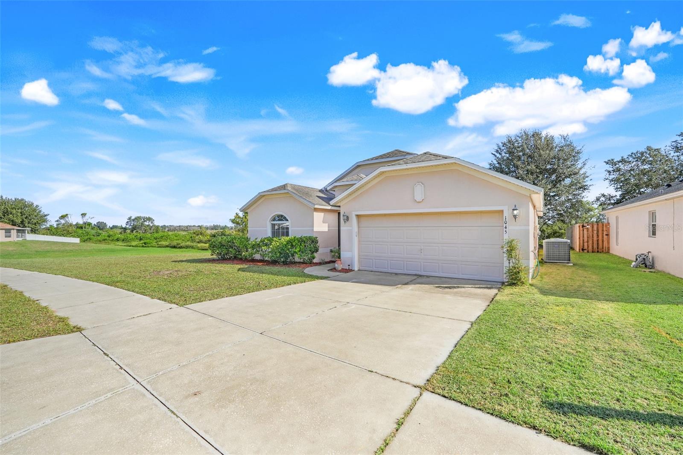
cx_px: 342
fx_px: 303
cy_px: 228
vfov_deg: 73.7
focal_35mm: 16
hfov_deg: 96.7
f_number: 9
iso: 250
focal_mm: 16
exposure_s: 1/500
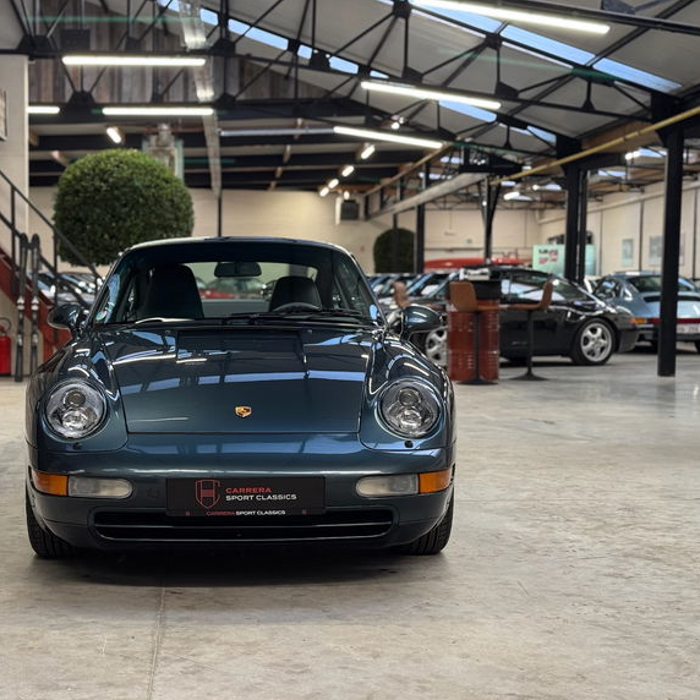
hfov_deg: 29.9
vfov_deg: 30.0
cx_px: 244
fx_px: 1304
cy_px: 351
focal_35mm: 57
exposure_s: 1/50
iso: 250
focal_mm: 6.76
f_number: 1.78
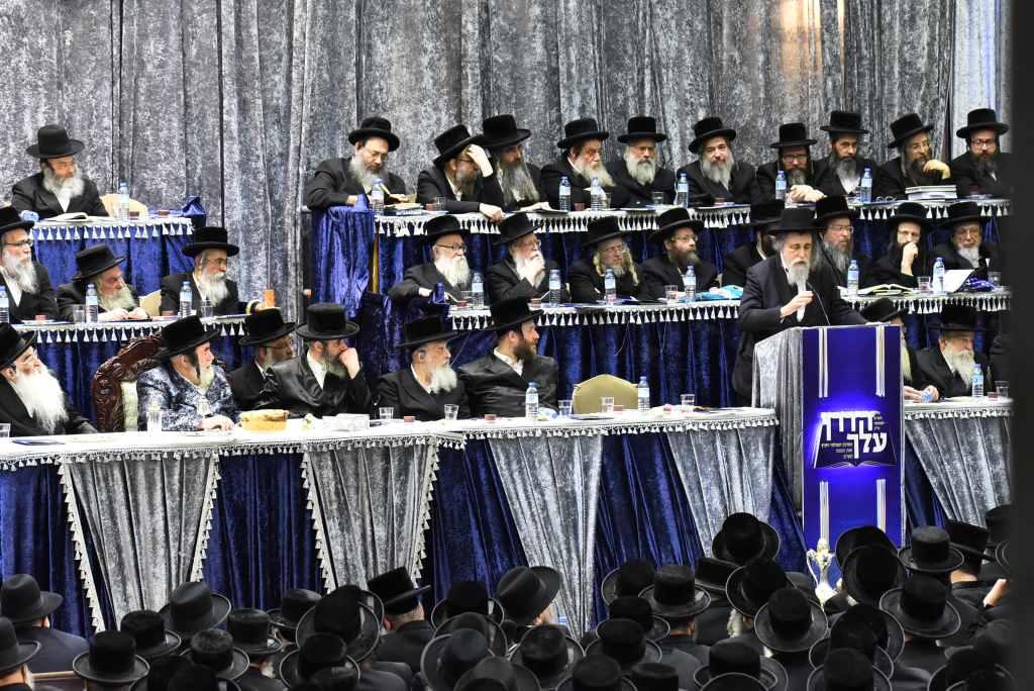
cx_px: 517
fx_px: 4598
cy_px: 346
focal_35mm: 160
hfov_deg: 12.8
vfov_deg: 8.6
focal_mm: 160
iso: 3200
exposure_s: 1/125
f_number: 6.3
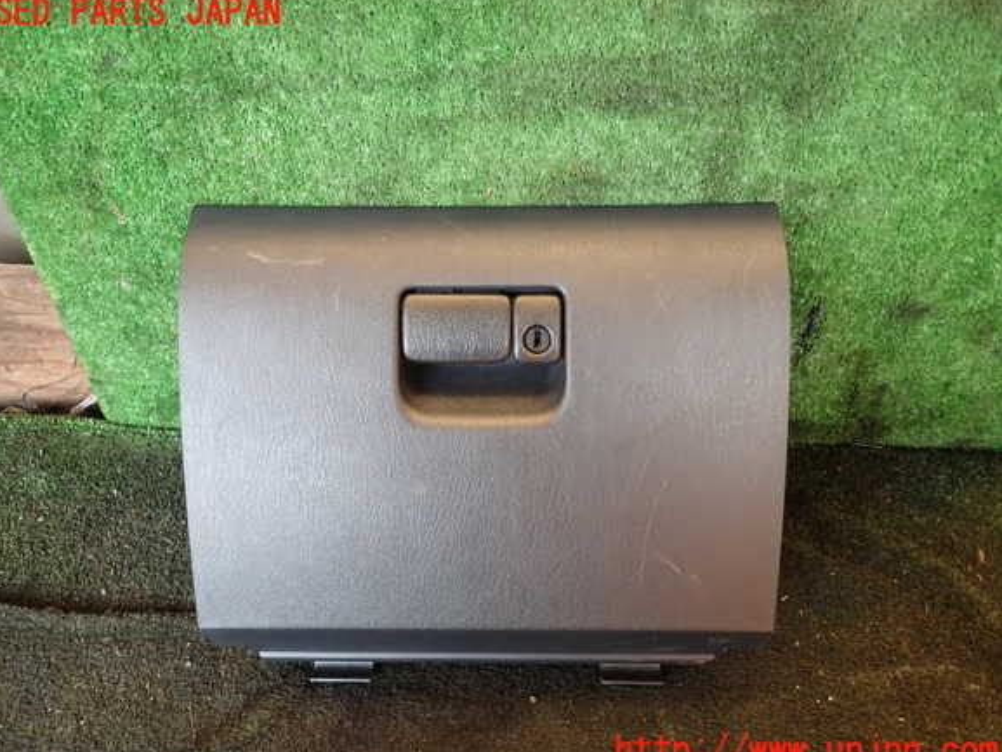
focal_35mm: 26
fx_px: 753
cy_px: 382
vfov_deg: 53.1
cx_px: 486
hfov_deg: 67.3
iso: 200
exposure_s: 1/40
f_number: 2
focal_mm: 4.5
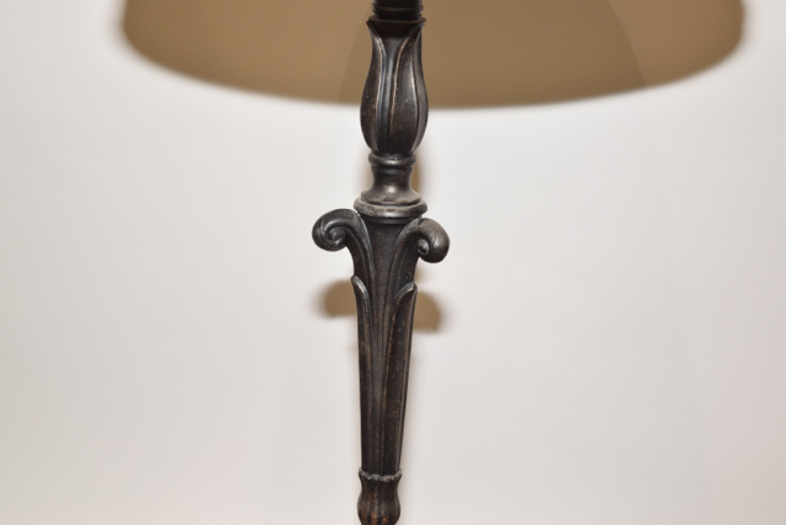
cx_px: 393
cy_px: 262
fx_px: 1638
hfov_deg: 27.0
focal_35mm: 75
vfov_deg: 18.2
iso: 800
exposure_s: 1/125
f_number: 5.6
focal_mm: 50
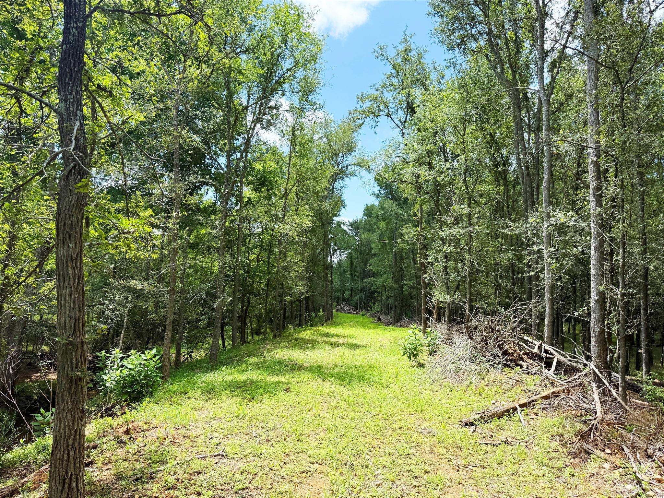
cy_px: 249
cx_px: 332
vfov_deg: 56.8
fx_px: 460
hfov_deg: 71.6
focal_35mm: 24
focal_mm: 6.76
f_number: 1.78
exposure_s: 1/2053
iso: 100
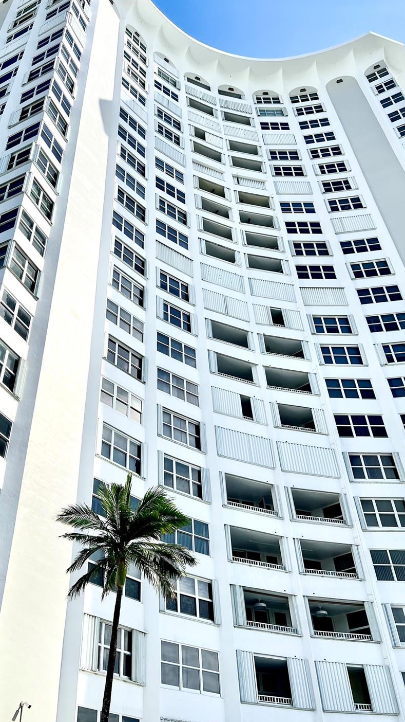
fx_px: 592
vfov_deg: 62.6
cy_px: 335
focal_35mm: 31
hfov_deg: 37.5
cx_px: 151
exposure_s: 1/9434
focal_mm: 5.7
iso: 50
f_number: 1.5
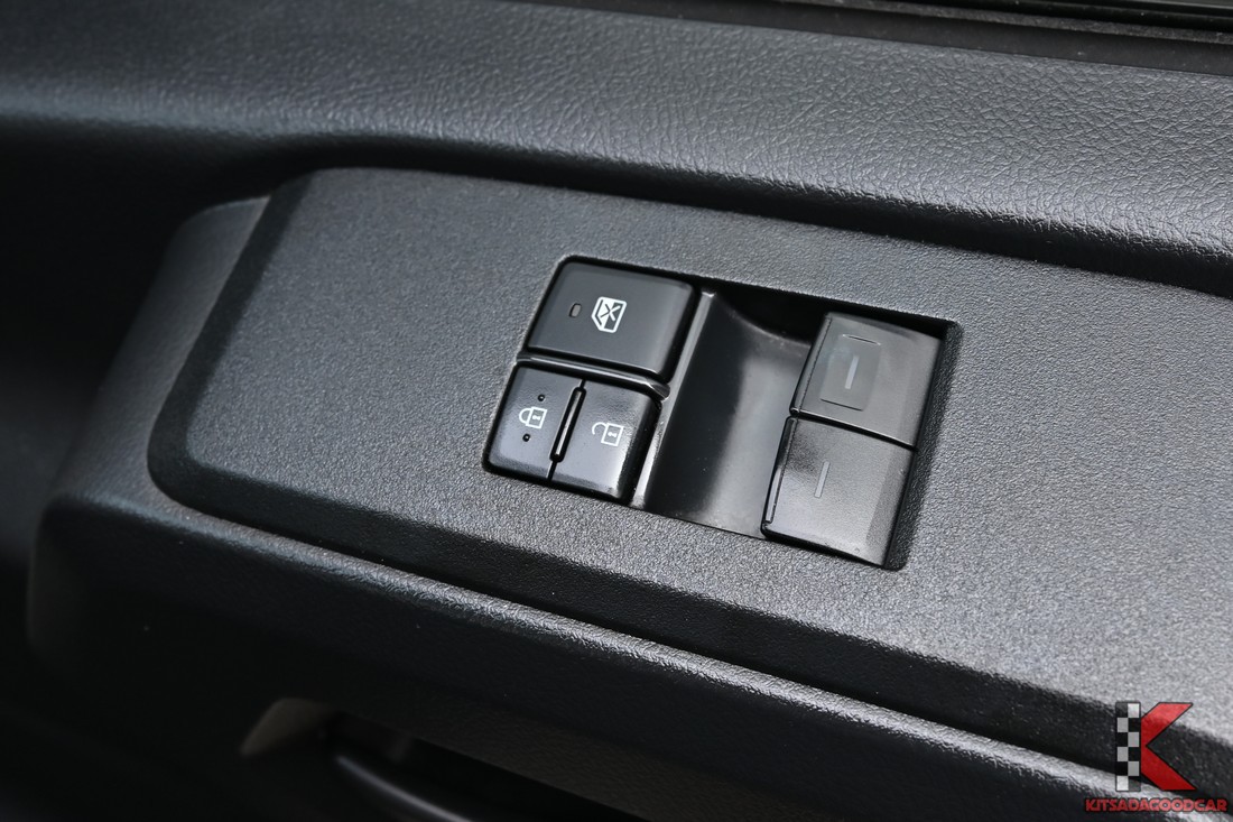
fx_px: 1233
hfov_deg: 53.1
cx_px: 616
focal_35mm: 36
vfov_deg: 36.9
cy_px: 411
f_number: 6.7
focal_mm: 24
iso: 400
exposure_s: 1/90
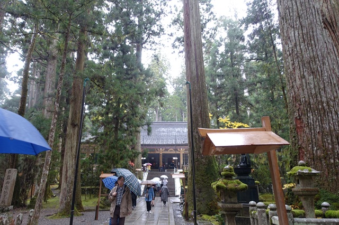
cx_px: 170
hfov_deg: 73.8
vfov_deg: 53.1
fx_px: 226
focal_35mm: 24
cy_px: 112
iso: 125
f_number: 2.8
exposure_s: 1/40
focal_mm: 8.8
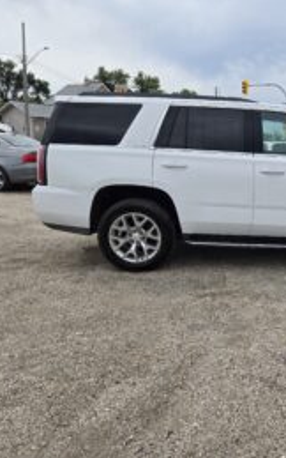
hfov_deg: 35.6
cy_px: 227
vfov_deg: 58.1
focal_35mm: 33
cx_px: 268
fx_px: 411
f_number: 1.8
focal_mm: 5.4
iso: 40
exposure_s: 1/2921
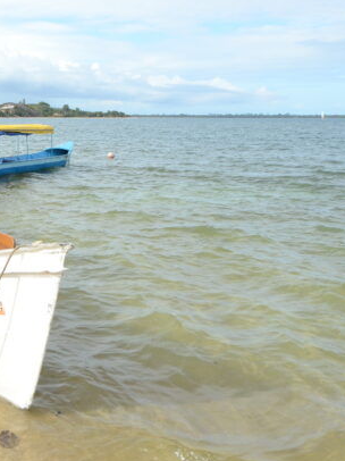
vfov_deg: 40.1
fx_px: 628
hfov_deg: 28.7
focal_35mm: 47
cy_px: 178
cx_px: -5
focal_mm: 13
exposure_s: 1/500
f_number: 8
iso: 250
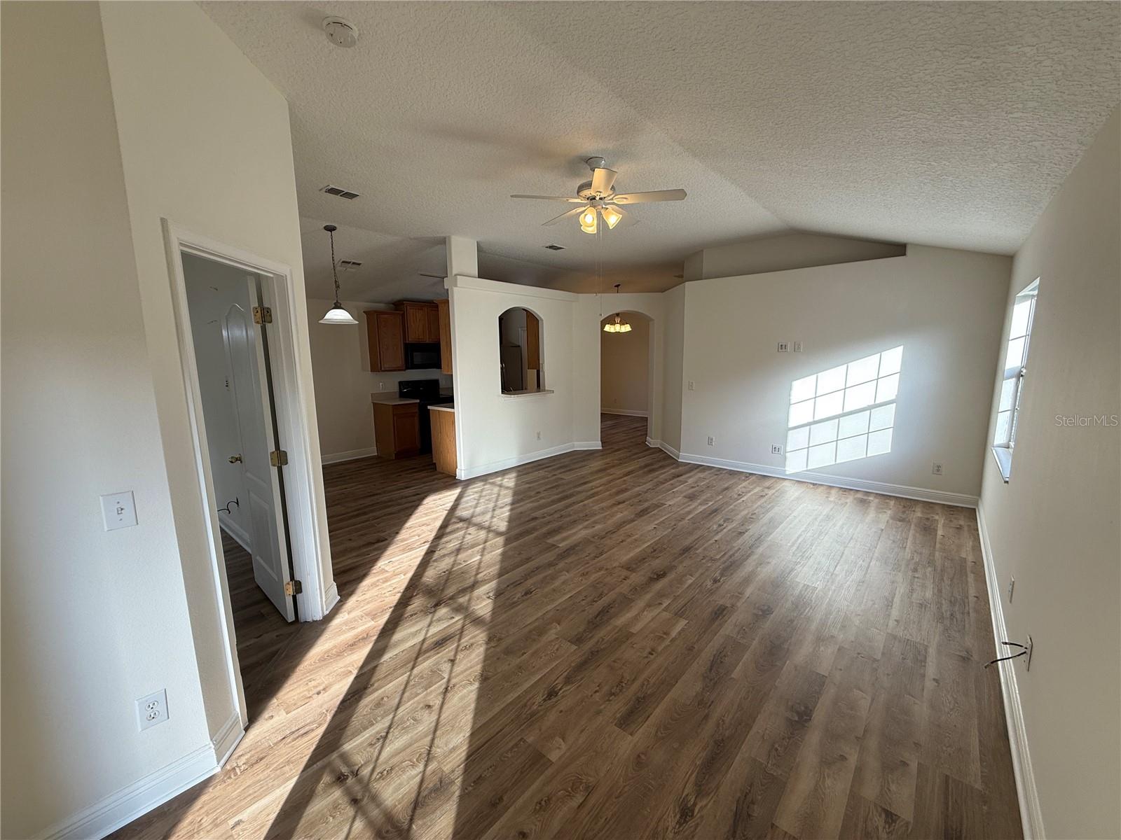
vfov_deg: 85.7
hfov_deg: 102.1
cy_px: 420
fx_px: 453
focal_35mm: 14
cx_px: 560
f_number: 2.2
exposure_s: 1/99
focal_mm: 2.22
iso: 50
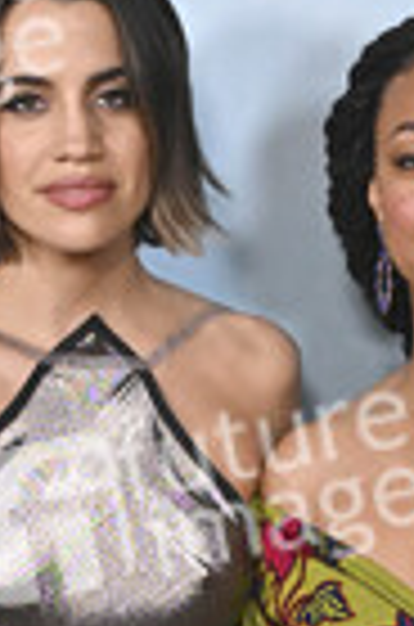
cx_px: 324
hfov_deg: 11.5
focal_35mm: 118
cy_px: 725
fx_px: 2046
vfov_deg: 16.7
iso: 1800
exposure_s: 1/250
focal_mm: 41
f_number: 4.5
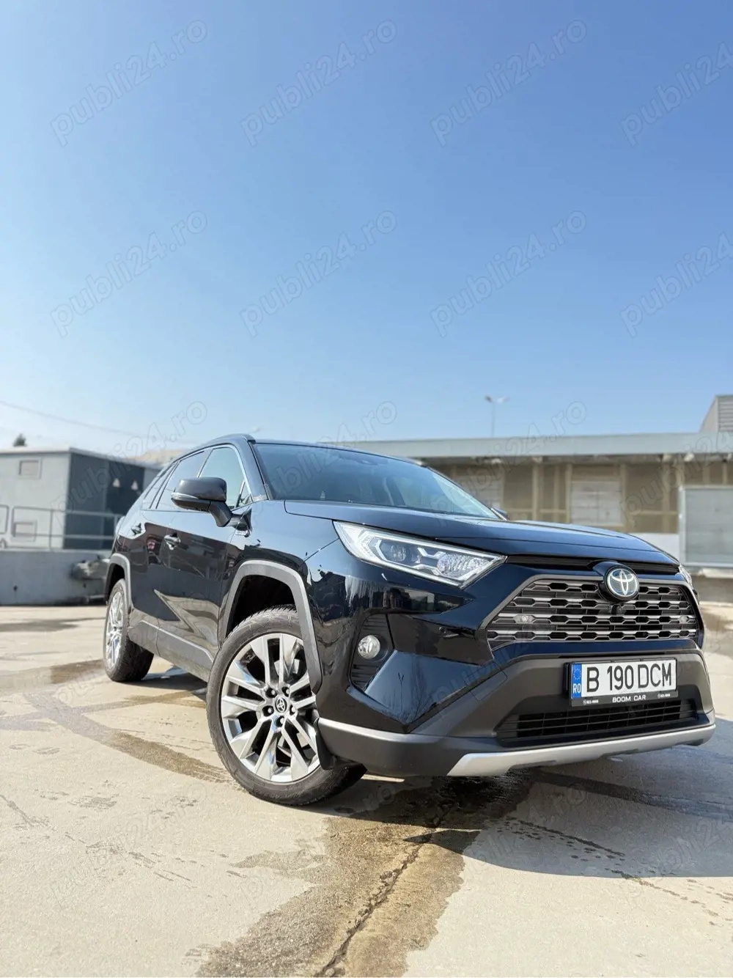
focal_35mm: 24
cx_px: 366
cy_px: 489
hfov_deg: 56.8
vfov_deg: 71.6
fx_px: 678
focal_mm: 6.76
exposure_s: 1/1770
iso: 100
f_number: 1.78
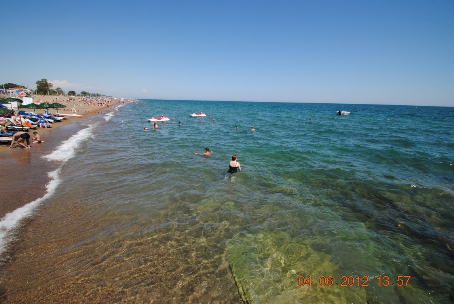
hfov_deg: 100.3
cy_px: 152
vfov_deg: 77.5
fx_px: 189
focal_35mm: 15
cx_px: 227
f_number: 10
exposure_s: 1/200
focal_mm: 10
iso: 100
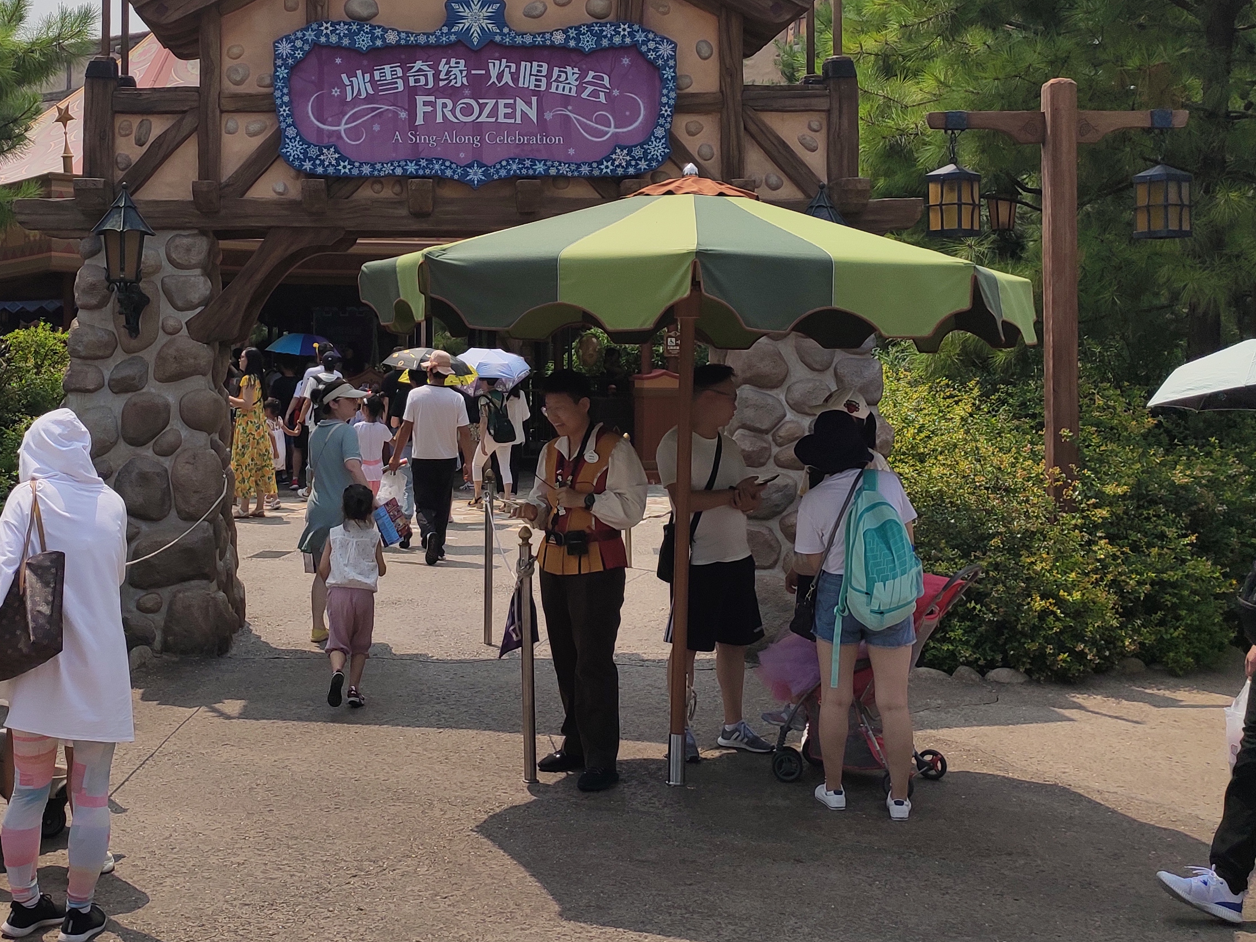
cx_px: 460
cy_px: 317
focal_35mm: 45
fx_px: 1633
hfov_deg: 41.7
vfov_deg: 31.9
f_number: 1.79
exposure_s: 1/4755
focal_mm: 4.74
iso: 114
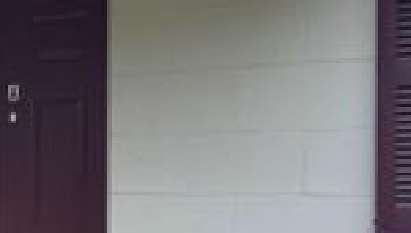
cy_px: 204
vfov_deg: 13.9
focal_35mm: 87
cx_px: -71
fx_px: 950
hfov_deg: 22.6
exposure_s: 1/1172
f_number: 1.78
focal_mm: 6.76
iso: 80
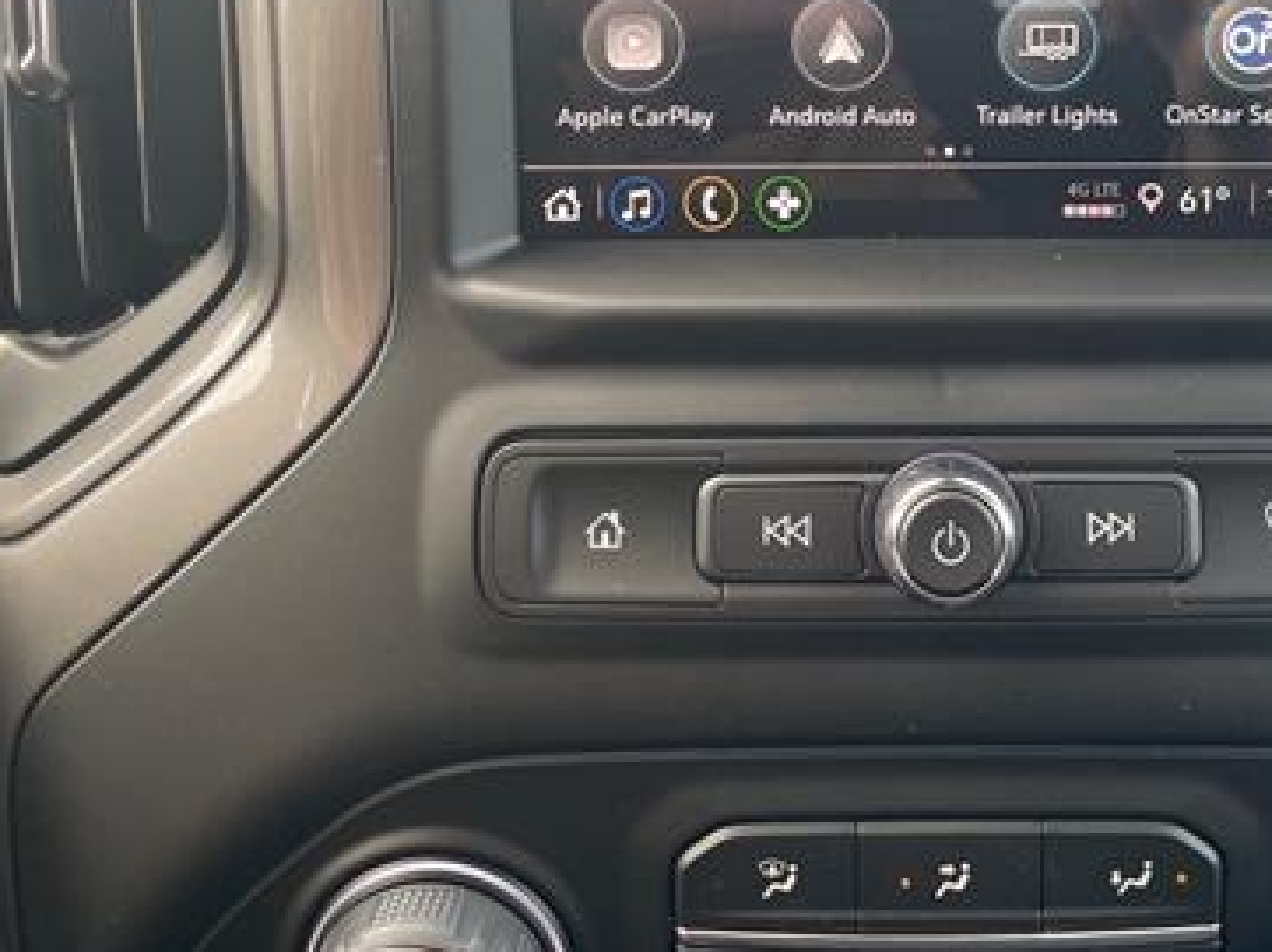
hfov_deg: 40.3
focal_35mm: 46
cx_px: 921
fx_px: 1689
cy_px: 119
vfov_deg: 30.3
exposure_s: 1/121
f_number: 1.6
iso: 80
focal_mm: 4.2
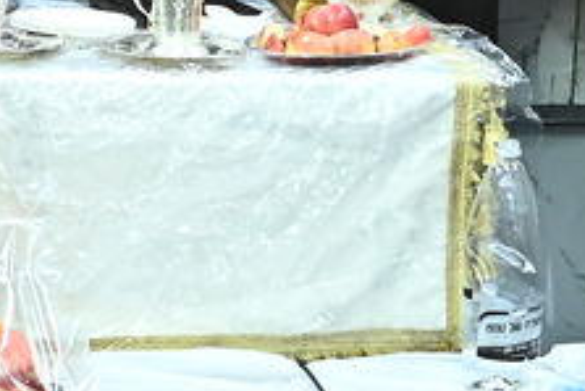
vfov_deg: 6.4
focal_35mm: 213
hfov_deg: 9.6
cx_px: 47
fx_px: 3463
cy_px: -147
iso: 2000
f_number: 4
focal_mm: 34
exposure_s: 1/200
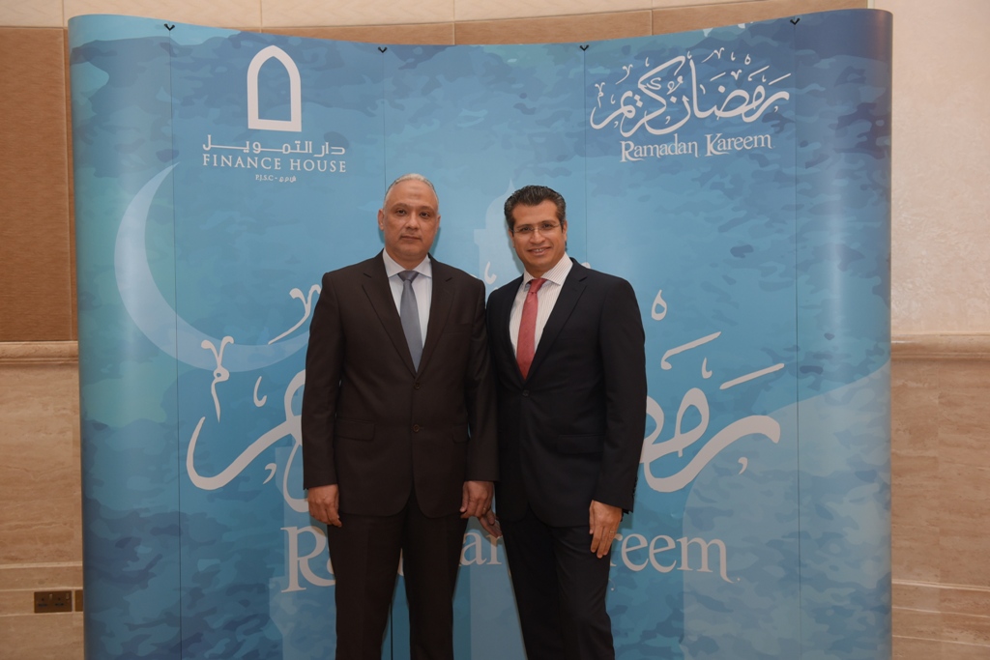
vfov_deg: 36.9
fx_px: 990
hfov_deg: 53.1
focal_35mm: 36
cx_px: 495
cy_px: 330
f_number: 3.5
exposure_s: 1/80
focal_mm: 36
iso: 1250
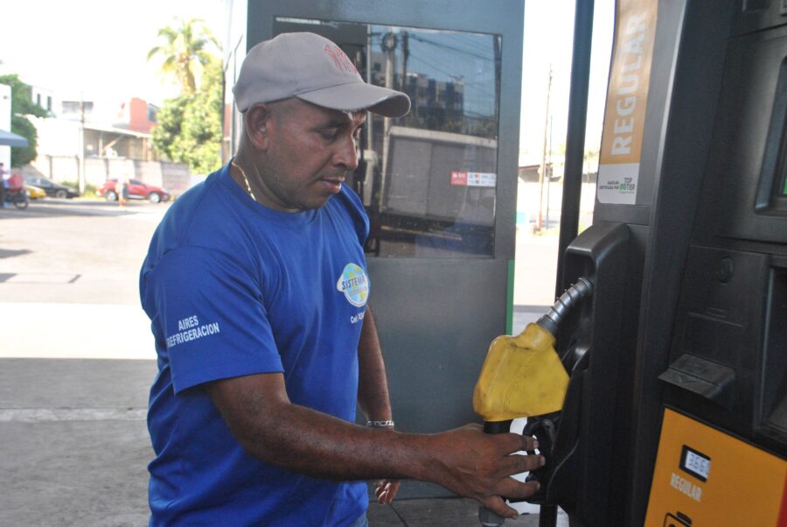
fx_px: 853
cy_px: 264
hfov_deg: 49.5
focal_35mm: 39
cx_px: 394
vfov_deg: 34.3
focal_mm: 26
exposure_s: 1/200
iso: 640
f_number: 6.3
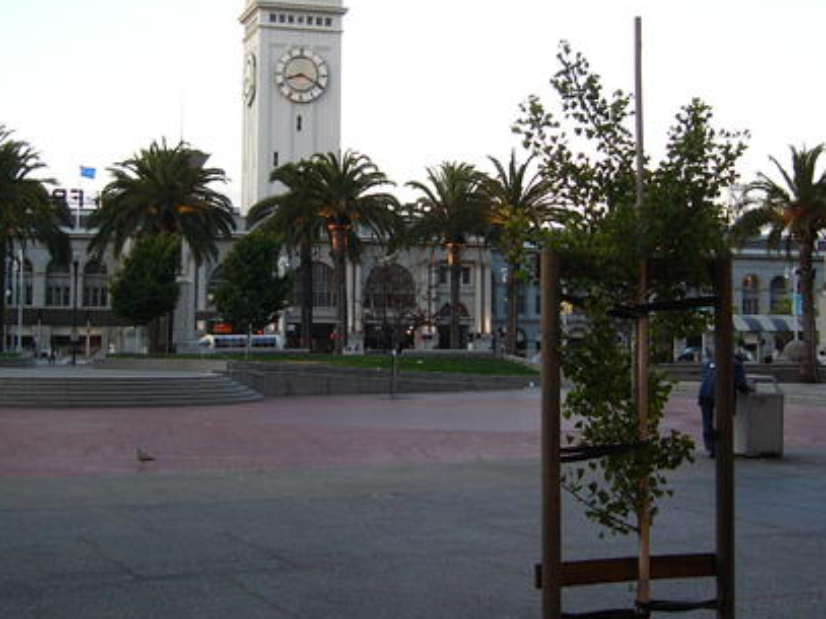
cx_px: 296
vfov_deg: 26.4
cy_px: 201
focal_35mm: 55
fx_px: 1312
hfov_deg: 34.7
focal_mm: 5.8
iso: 100
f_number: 2.8
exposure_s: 1/60
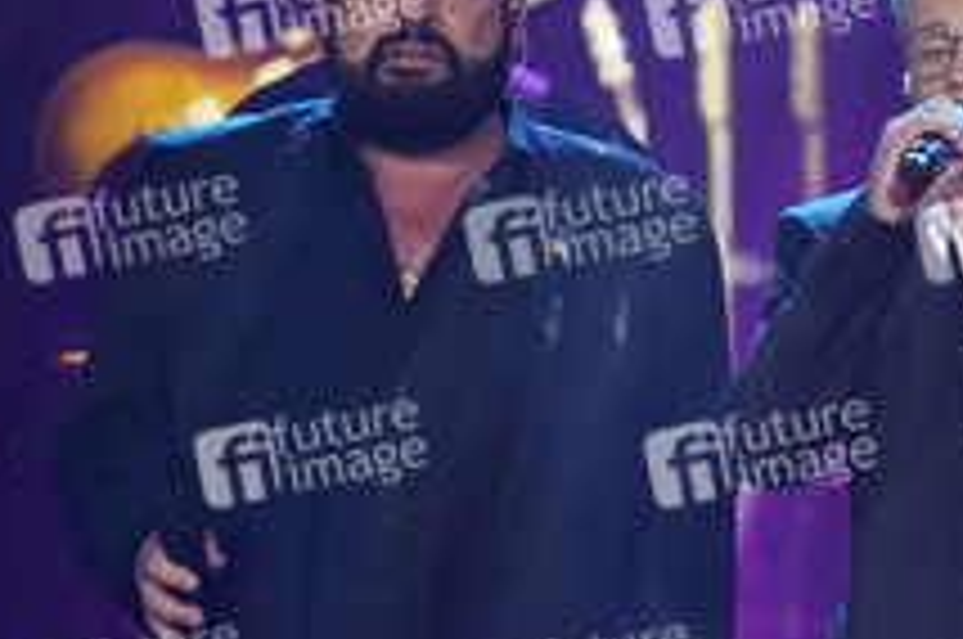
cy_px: 342
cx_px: 641
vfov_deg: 1.6
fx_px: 23344
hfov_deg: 2.4
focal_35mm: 874
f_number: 6.3
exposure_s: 1/320
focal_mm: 415
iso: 4000
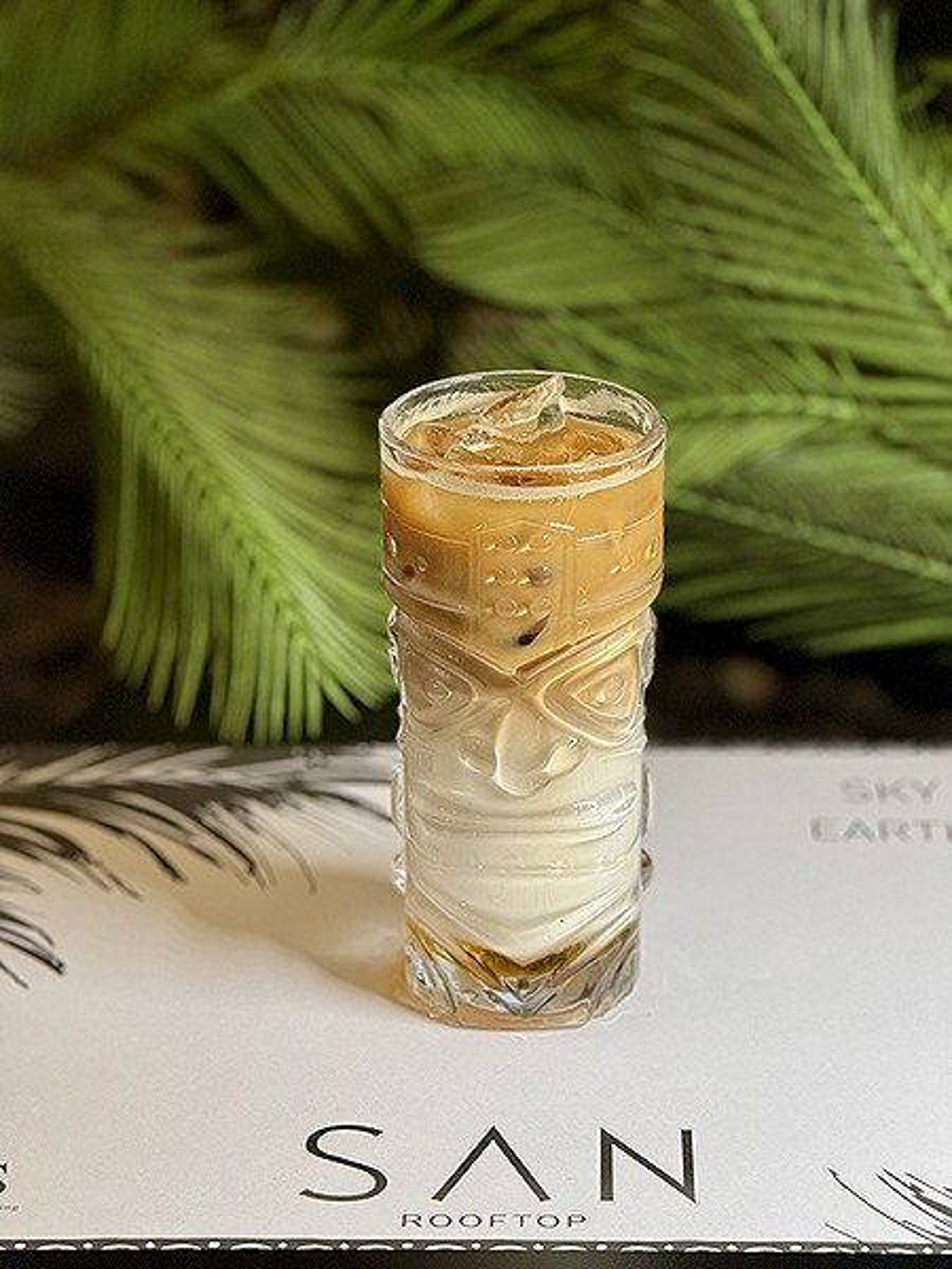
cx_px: 476
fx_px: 4400
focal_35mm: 120
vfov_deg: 16.4
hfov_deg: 12.3
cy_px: 634
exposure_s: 1/77
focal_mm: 15.66
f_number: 2.8
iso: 250
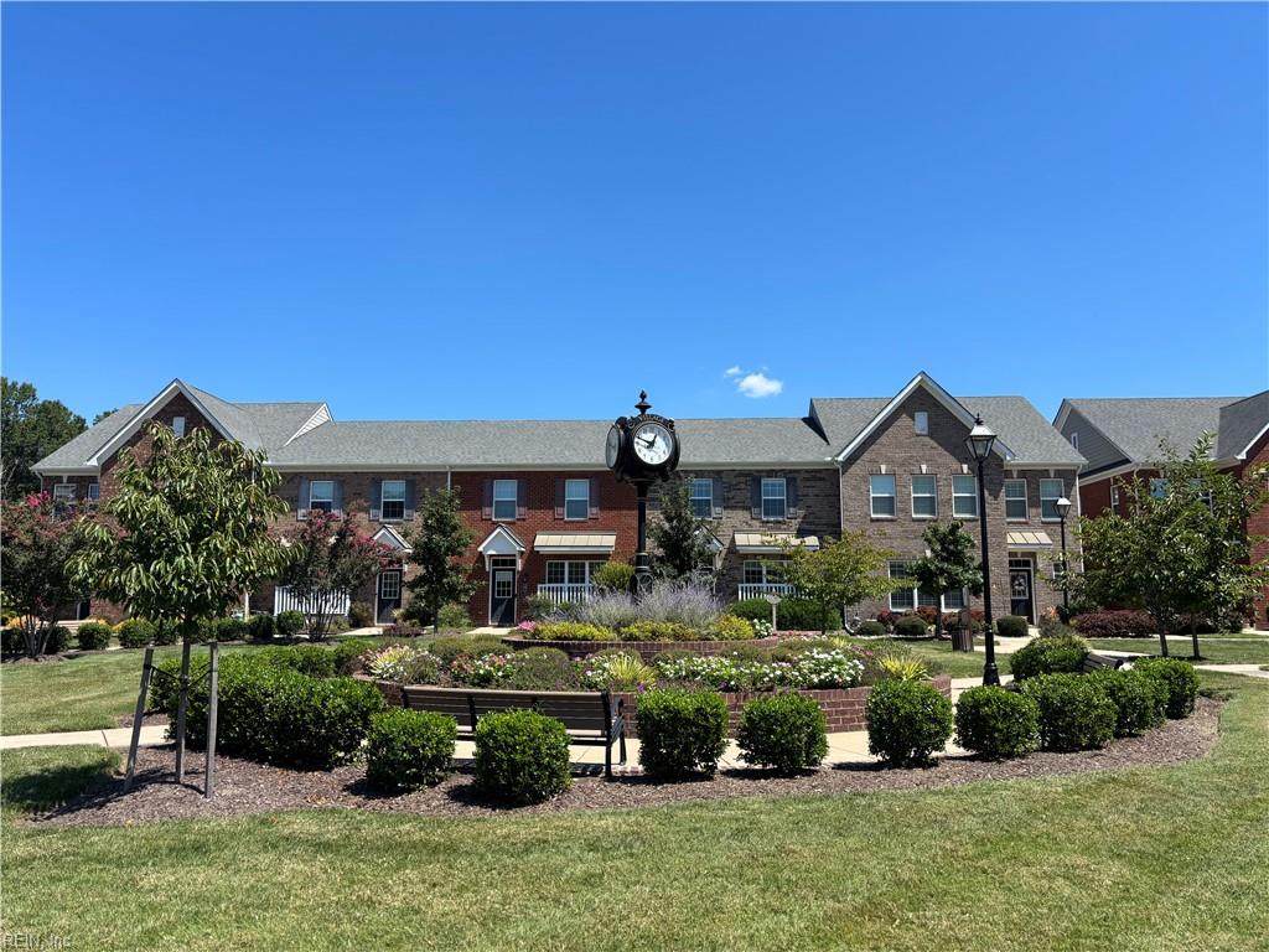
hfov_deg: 67.3
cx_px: 634
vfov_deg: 53.1
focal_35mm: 26
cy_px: 476
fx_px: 953
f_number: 1.6
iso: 50
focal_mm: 5.96
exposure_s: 1/2513
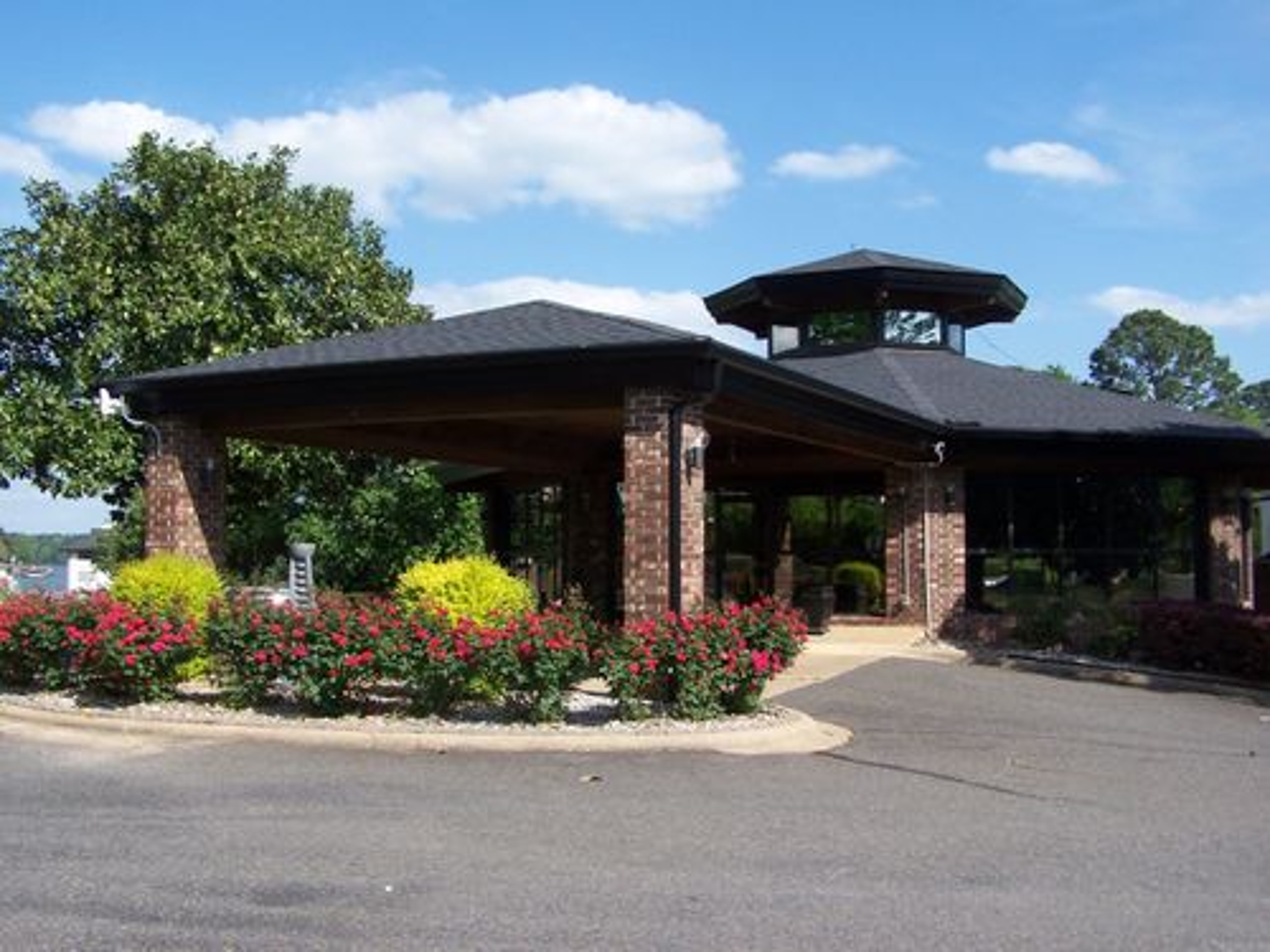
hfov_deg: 49.0
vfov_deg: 37.7
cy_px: 476
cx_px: 635
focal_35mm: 38
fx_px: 1394
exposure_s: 1/640
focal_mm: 6.3
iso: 80
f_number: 4
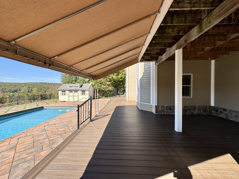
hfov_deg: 102.1
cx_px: 120
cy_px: 90
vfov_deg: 85.7
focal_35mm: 14
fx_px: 97
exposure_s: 1/944
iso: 50
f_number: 2.2
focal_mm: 2.22
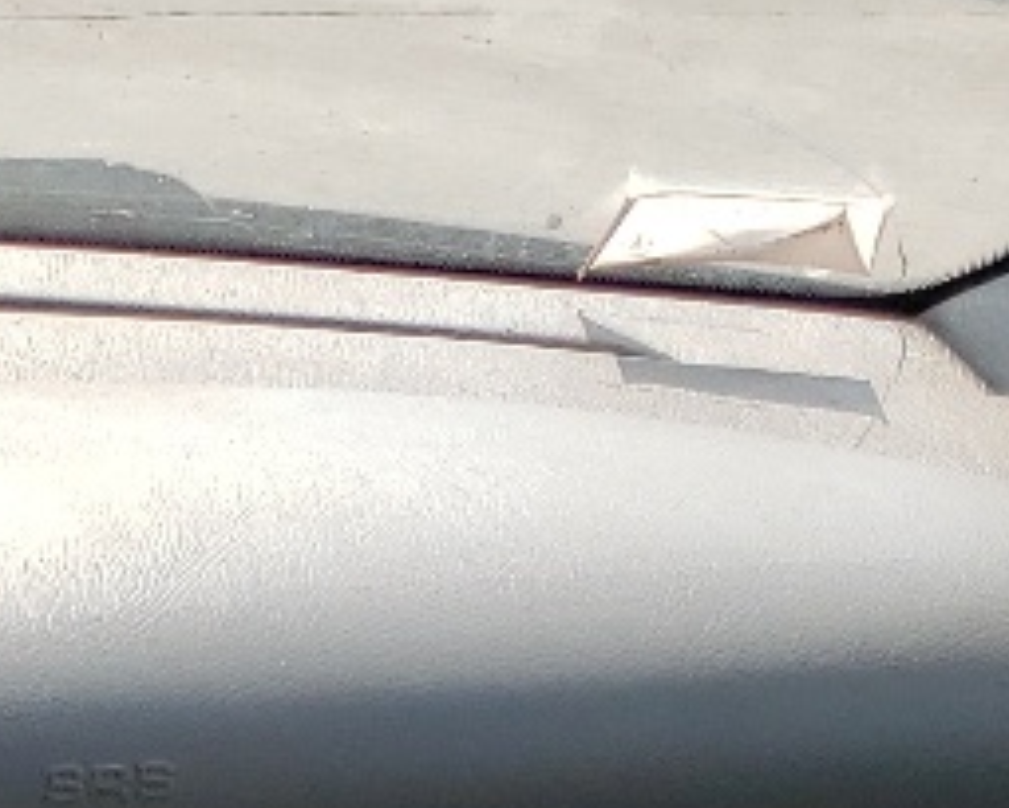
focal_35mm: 159
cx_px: -692
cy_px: 2293
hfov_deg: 11.4
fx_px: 4748
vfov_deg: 8.4
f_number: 1.5
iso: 50
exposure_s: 1/1667
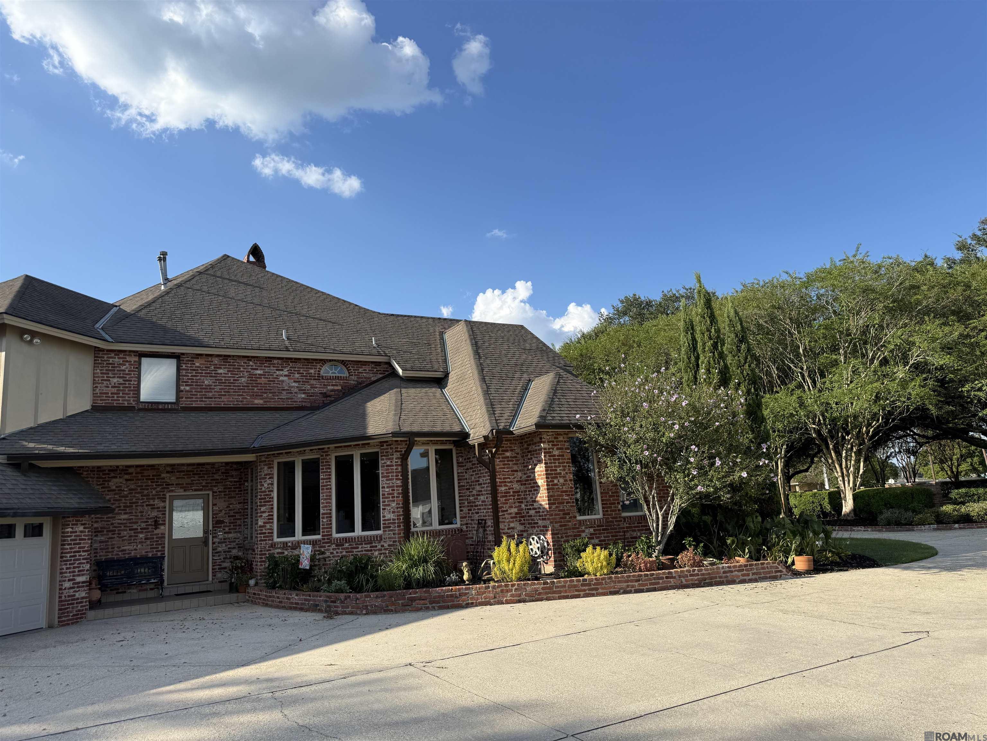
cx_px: 494
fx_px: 684
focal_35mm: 24
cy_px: 370
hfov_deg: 71.6
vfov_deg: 56.8
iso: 80
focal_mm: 6.76
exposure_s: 1/3021
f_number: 1.78
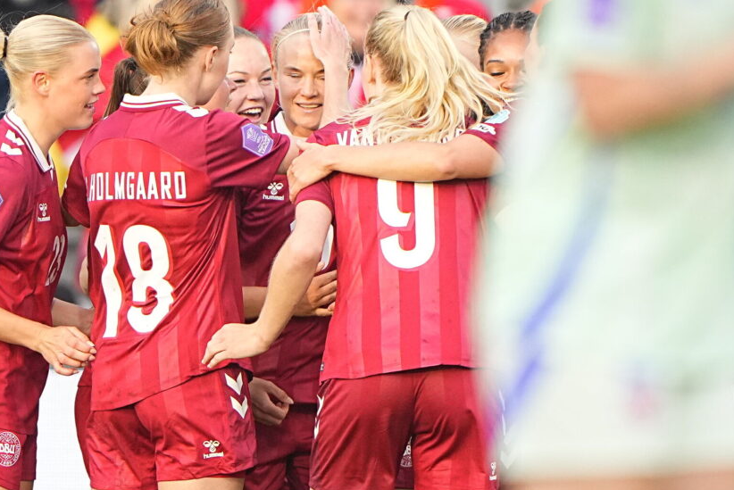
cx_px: 325
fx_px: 10159
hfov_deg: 4.1
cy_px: 219
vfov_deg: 2.8
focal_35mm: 498
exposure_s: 1/2500
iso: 1600
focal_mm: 400
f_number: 2.8
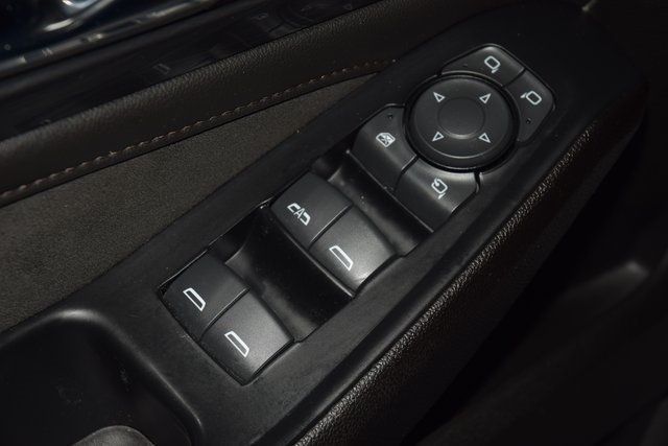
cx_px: 334
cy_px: 223
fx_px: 1949
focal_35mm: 105
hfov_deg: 19.5
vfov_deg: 13.0
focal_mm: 70
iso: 100
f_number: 8
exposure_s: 1/125
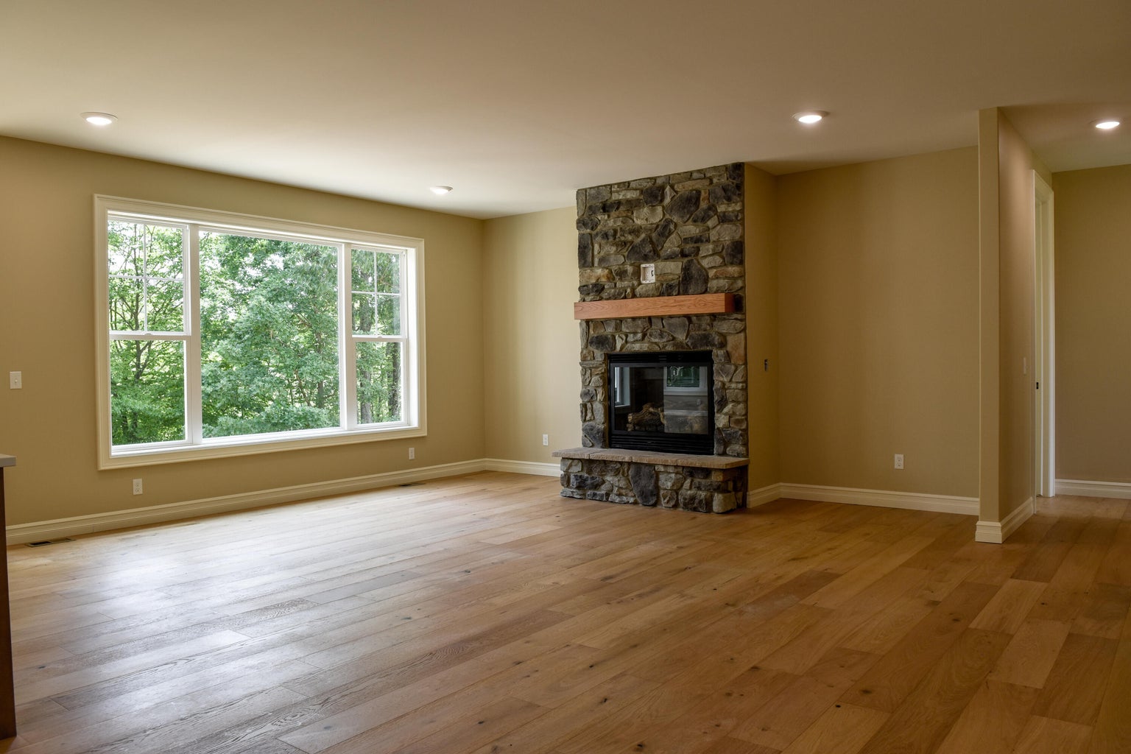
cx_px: 566
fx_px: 801
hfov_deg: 70.4
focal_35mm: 26
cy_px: 377
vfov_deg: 50.4
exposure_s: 1/80
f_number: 8
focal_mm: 17
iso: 200
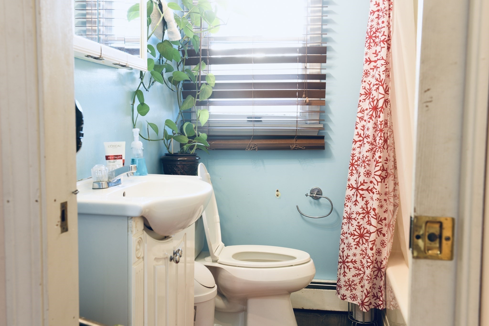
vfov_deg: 36.9
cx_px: 244
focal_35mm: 36
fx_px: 489
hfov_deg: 53.1
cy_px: 163
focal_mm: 36
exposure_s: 1/3
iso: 125
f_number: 7.1
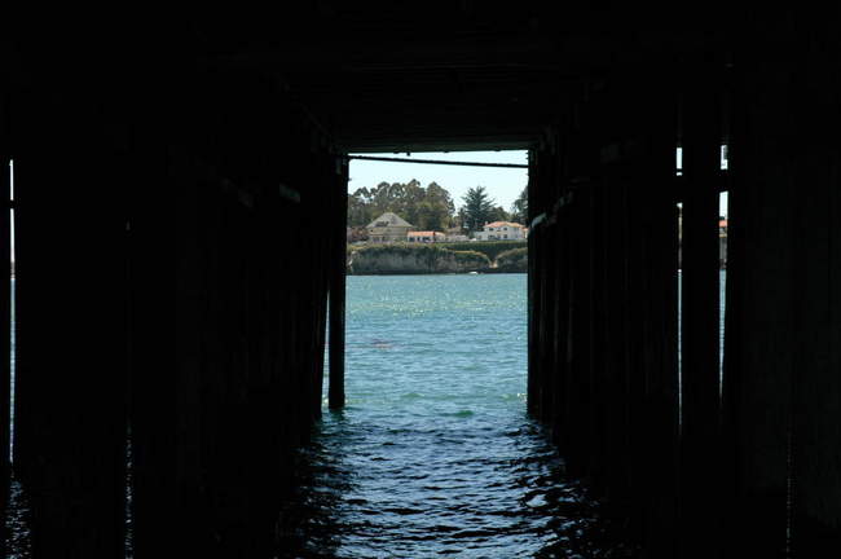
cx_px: 420
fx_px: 1610
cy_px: 280
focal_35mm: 69
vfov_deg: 19.7
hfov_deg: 29.3
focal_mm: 46
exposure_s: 1/1250
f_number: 6.3
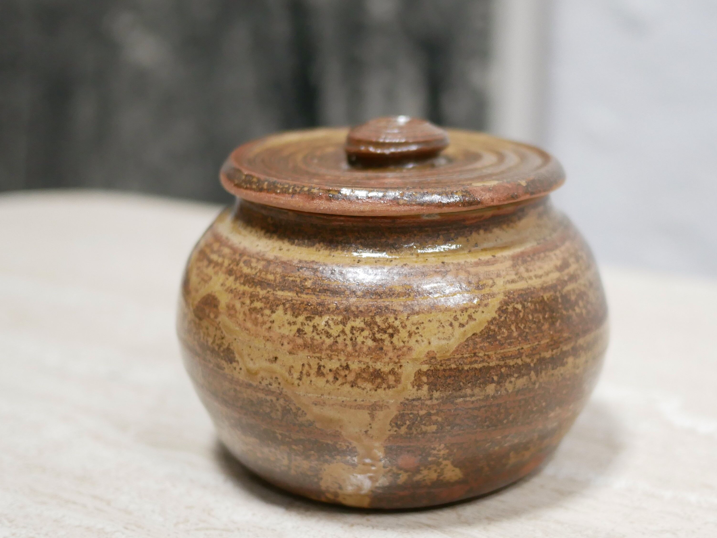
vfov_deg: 24.4
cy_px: 285
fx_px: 1243
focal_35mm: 60
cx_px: 468
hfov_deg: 32.0
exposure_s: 1/60
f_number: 1.7
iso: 800
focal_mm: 20
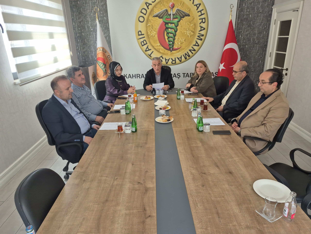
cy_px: 117
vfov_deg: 58.9
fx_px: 207
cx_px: 156
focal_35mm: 23
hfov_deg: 73.9
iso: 64
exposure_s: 1/180
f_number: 1.8
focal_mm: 5.4
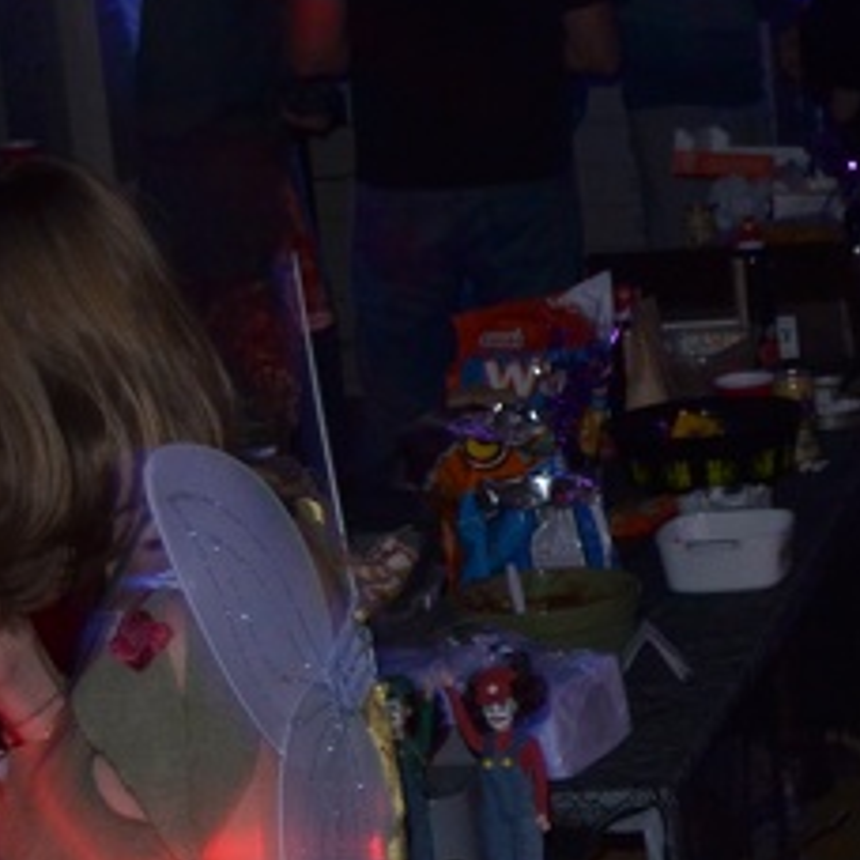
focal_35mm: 135
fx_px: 3795
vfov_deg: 12.9
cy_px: 500
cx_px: 1584
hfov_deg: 11.9
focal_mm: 24
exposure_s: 1/30
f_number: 4
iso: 800
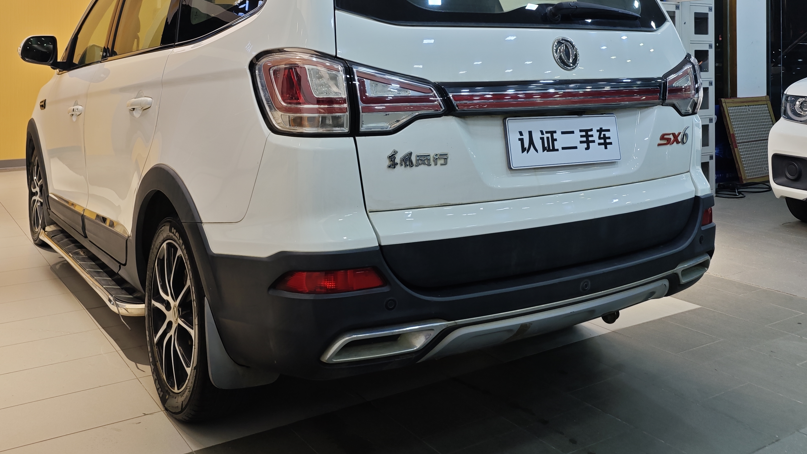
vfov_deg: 32.4
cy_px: 67
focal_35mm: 35
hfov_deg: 56.5
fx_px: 749
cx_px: 370
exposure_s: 1/100
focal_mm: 8.7
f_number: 1.9
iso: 80
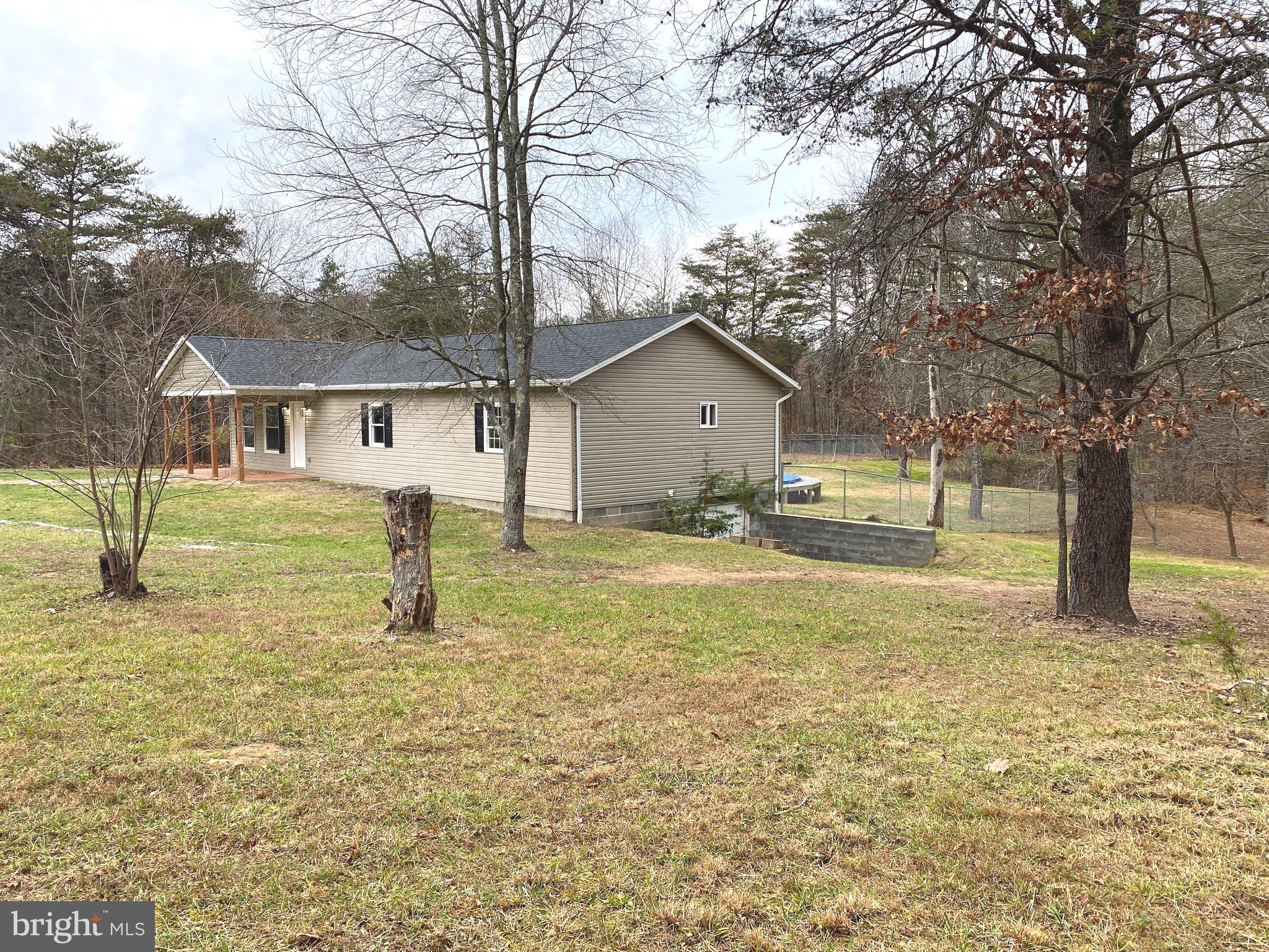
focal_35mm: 26
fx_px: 953
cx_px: 634
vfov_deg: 53.1
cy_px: 476
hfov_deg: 67.3
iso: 40
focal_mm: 4.25
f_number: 1.8
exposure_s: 1/122
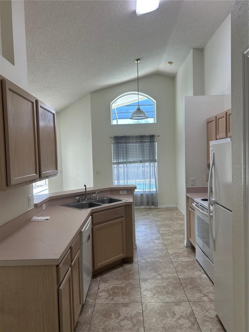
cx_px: 124
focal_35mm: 26
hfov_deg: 53.1
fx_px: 249
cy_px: 166
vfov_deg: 67.3
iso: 40
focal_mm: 5.7
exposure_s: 1/161
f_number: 1.5
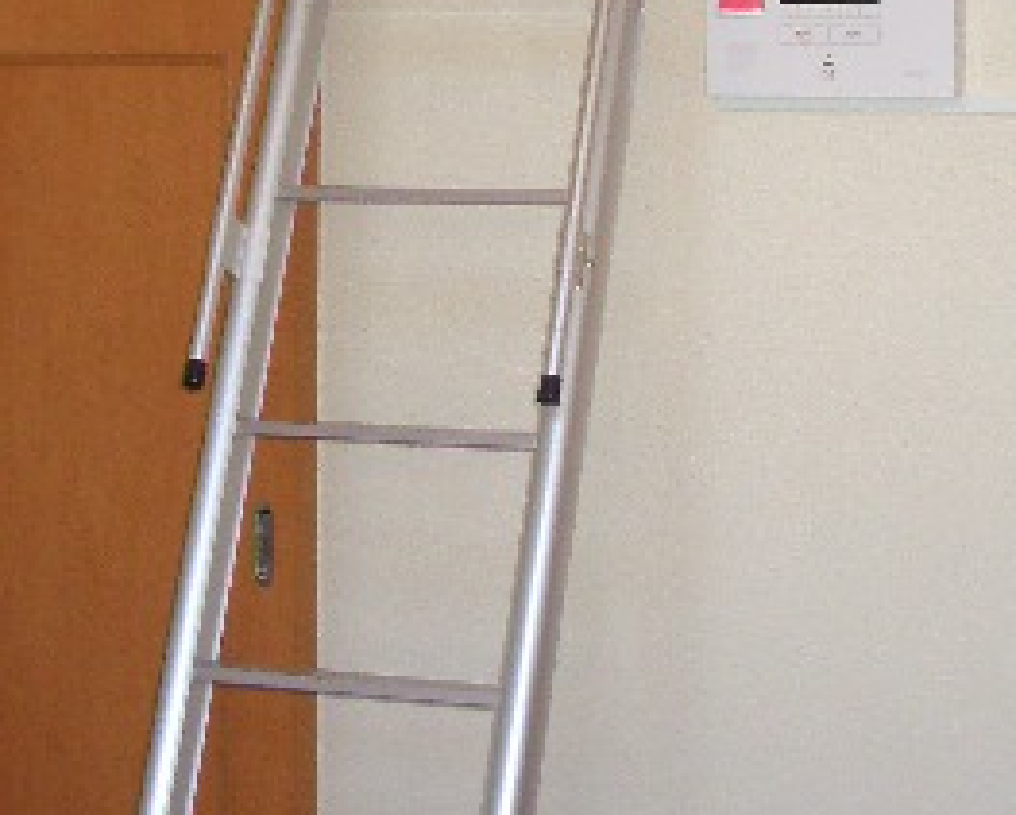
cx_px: 738
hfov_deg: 22.8
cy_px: 112
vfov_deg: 18.3
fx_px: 2499
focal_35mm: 83
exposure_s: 1/80
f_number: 2.6
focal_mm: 5.8
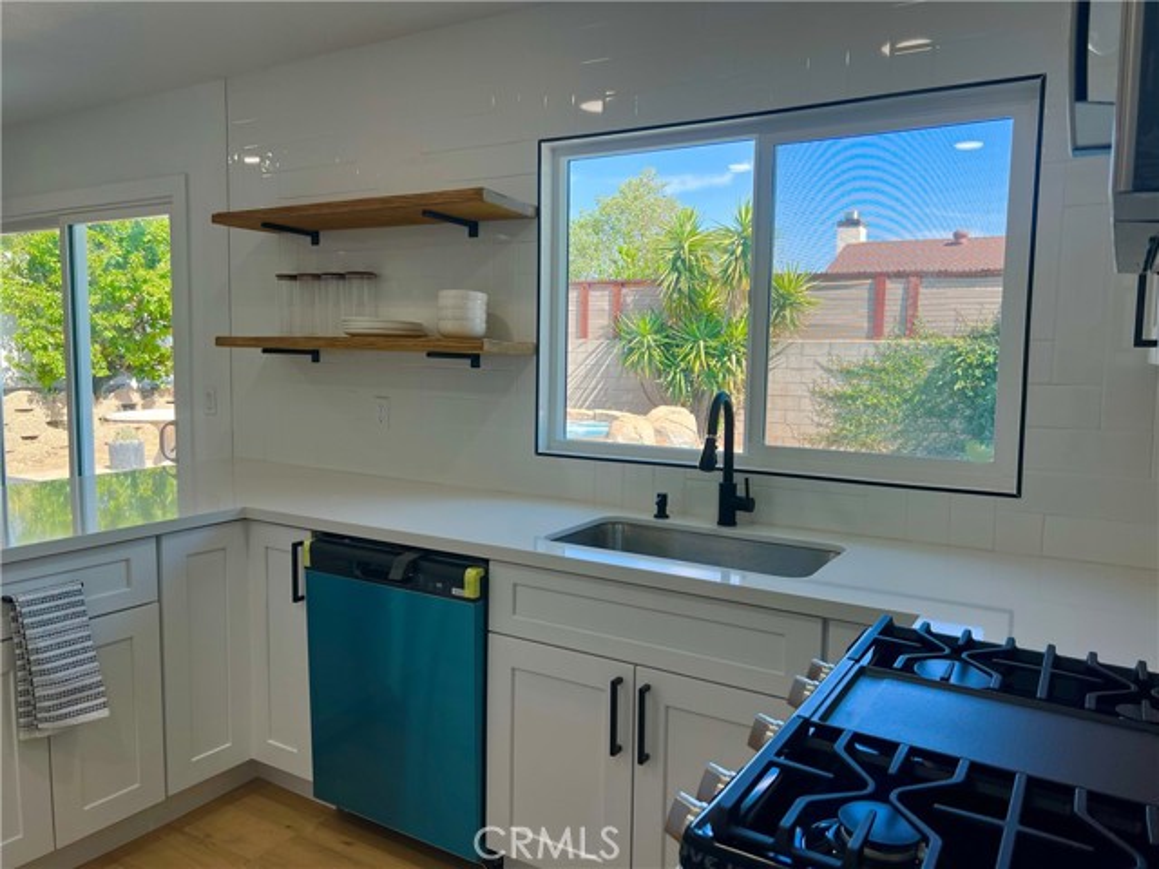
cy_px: 434
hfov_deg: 67.3
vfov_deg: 53.1
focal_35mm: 26
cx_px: 580
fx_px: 871
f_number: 1.5
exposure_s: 1/387
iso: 50
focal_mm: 5.7
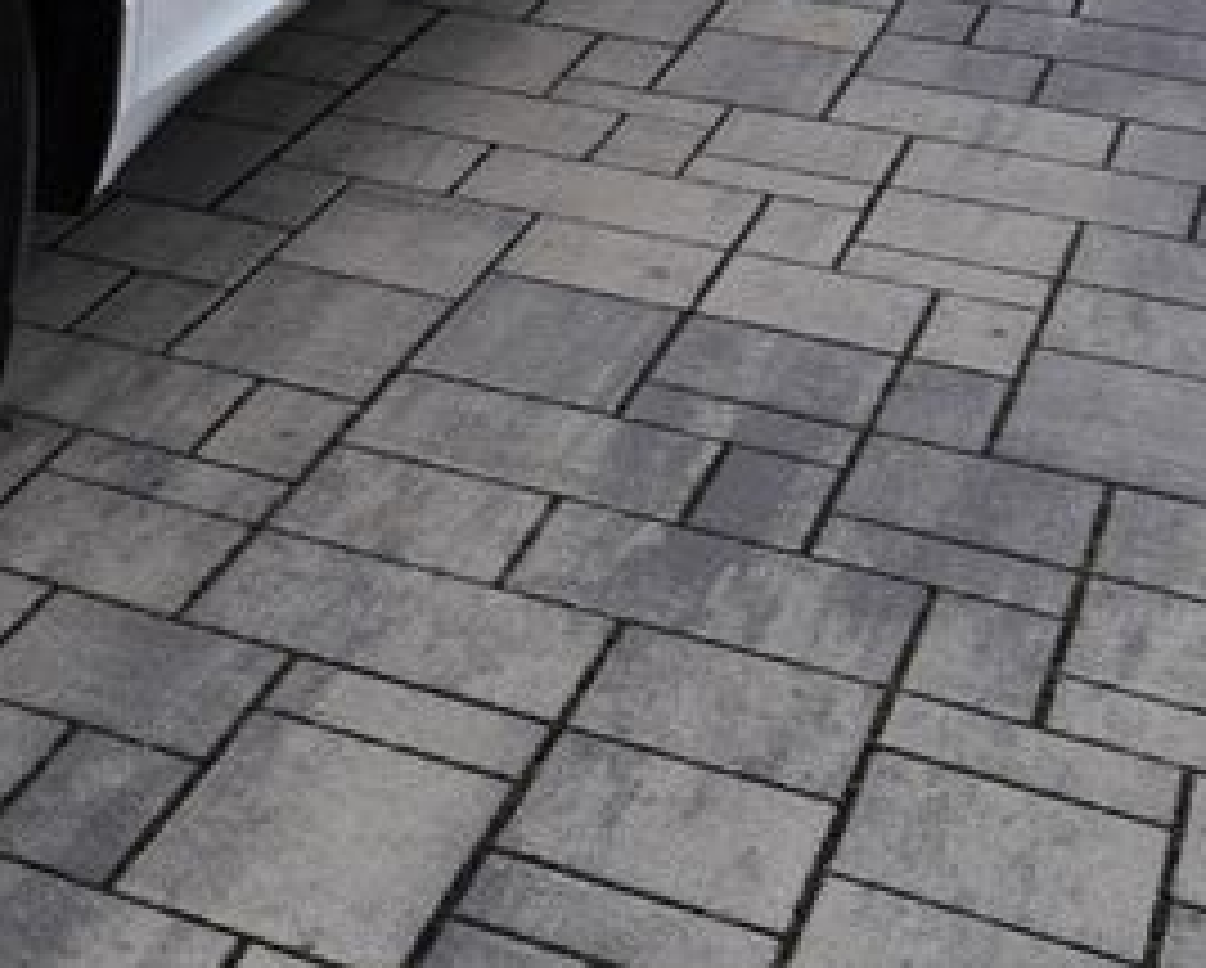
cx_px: -734
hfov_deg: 18.8
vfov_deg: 16.7
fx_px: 3073
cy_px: -335
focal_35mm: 86
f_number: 8
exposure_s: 1/250
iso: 100
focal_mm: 24
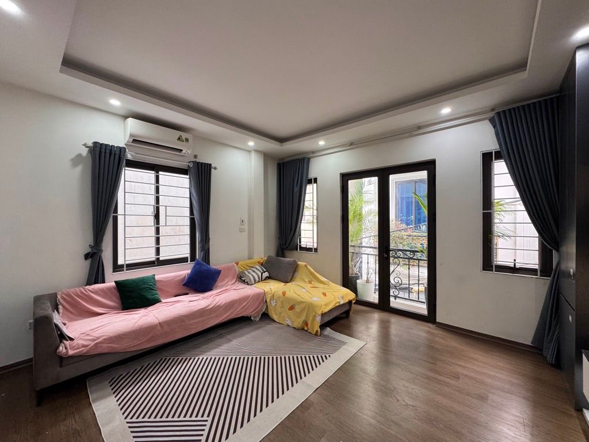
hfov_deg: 102.1
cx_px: 294
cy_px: 221
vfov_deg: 85.7
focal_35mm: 14
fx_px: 238
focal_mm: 2.22
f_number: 2.2
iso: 160
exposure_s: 1/120
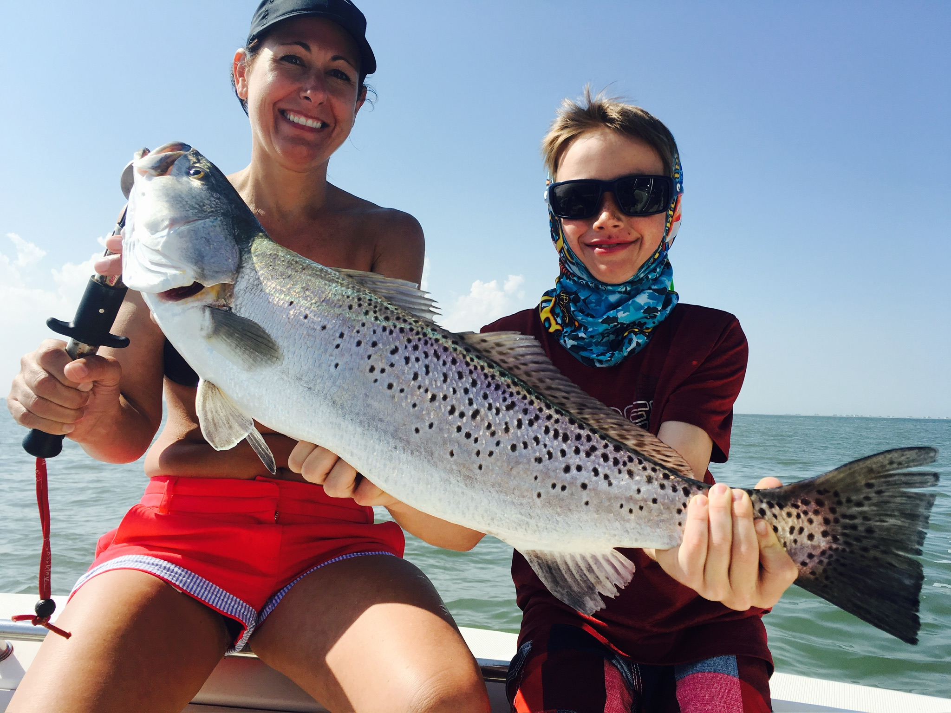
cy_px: 356
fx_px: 797
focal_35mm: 29
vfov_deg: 48.2
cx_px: 476
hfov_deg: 61.7
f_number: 2.2
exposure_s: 1/1748
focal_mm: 4.15
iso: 25
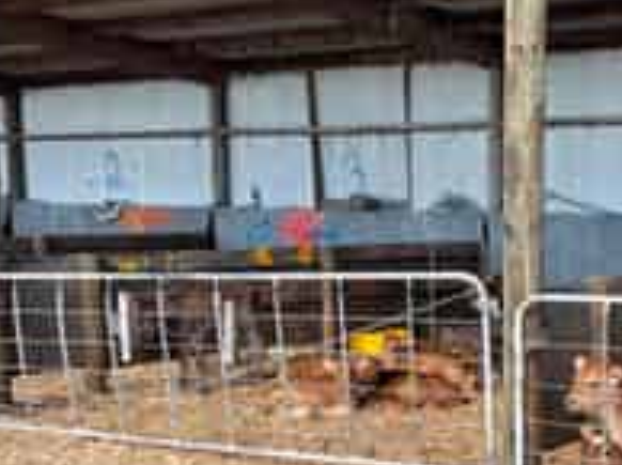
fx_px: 1184
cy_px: 406
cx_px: 499
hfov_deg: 28.8
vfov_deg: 21.8
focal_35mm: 66
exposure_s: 1/515
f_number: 1.6
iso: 32
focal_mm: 4.2
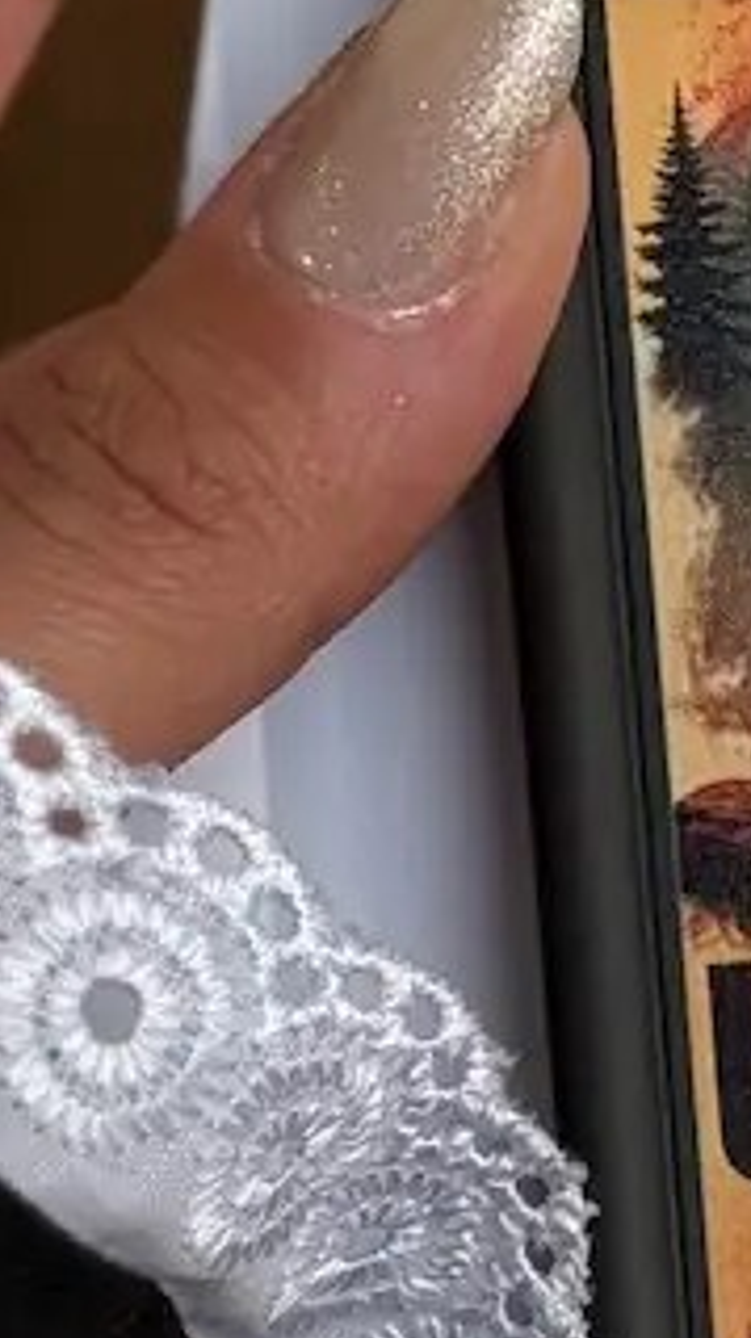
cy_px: 189
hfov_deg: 5.7
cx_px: 1137
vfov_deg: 10.2
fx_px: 7448
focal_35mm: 210
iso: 80
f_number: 1.78
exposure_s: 1/2577
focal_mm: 6.76
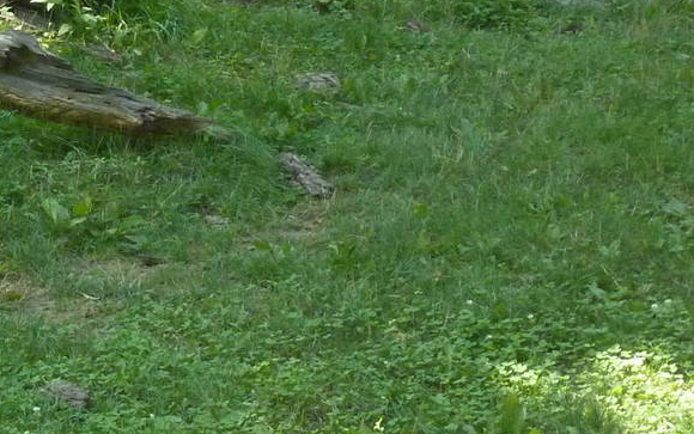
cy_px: -237
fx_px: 2876
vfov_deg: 8.4
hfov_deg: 13.4
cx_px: -162
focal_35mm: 152
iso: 400
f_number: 3.8
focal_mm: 8.5
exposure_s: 1/250
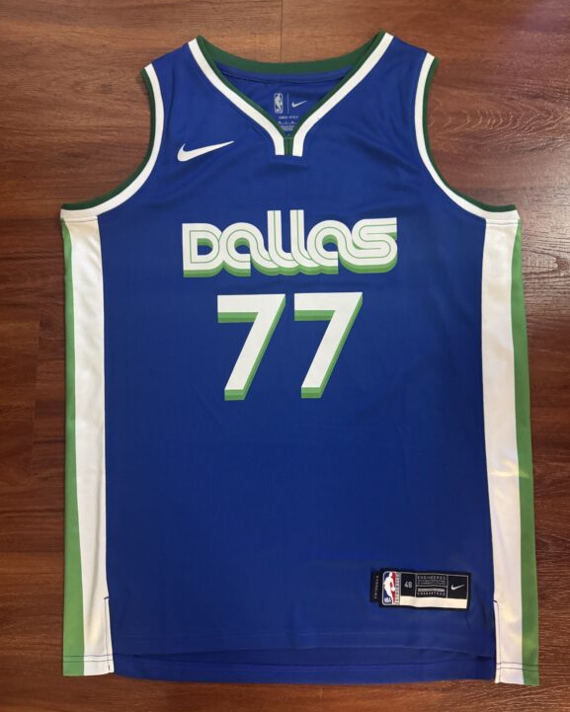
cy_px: 369
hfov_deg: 54.9
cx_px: 288
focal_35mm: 26
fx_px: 548
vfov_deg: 66.0
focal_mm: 6.76
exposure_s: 1/40
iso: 1000
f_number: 1.78
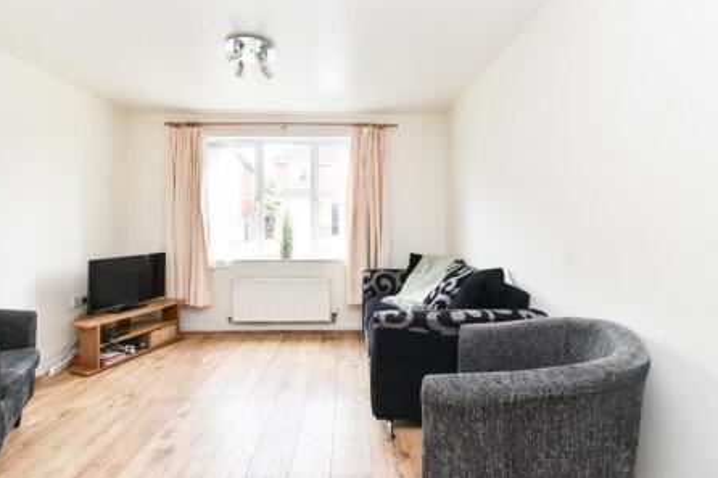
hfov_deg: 96.7
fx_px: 319
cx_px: 367
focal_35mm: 16
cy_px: 225
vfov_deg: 73.6
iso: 200
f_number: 9
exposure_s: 1/13
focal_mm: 10
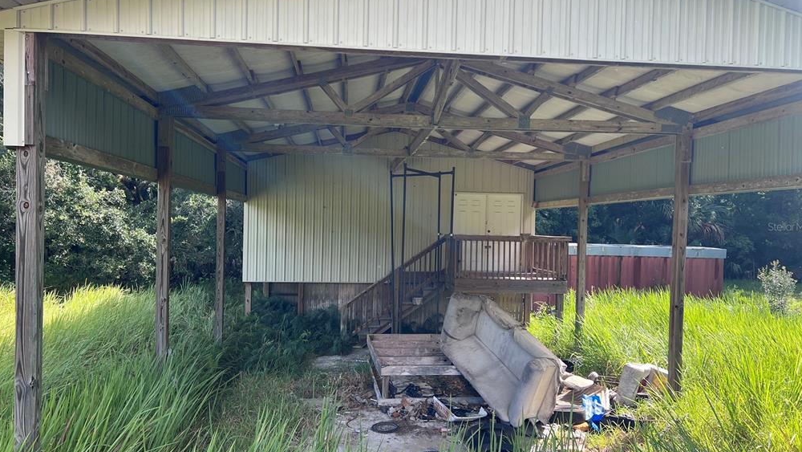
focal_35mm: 29
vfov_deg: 40.2
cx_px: 406
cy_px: 226
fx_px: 617
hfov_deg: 66.1
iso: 50
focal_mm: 5.7
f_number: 1.5
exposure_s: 1/846
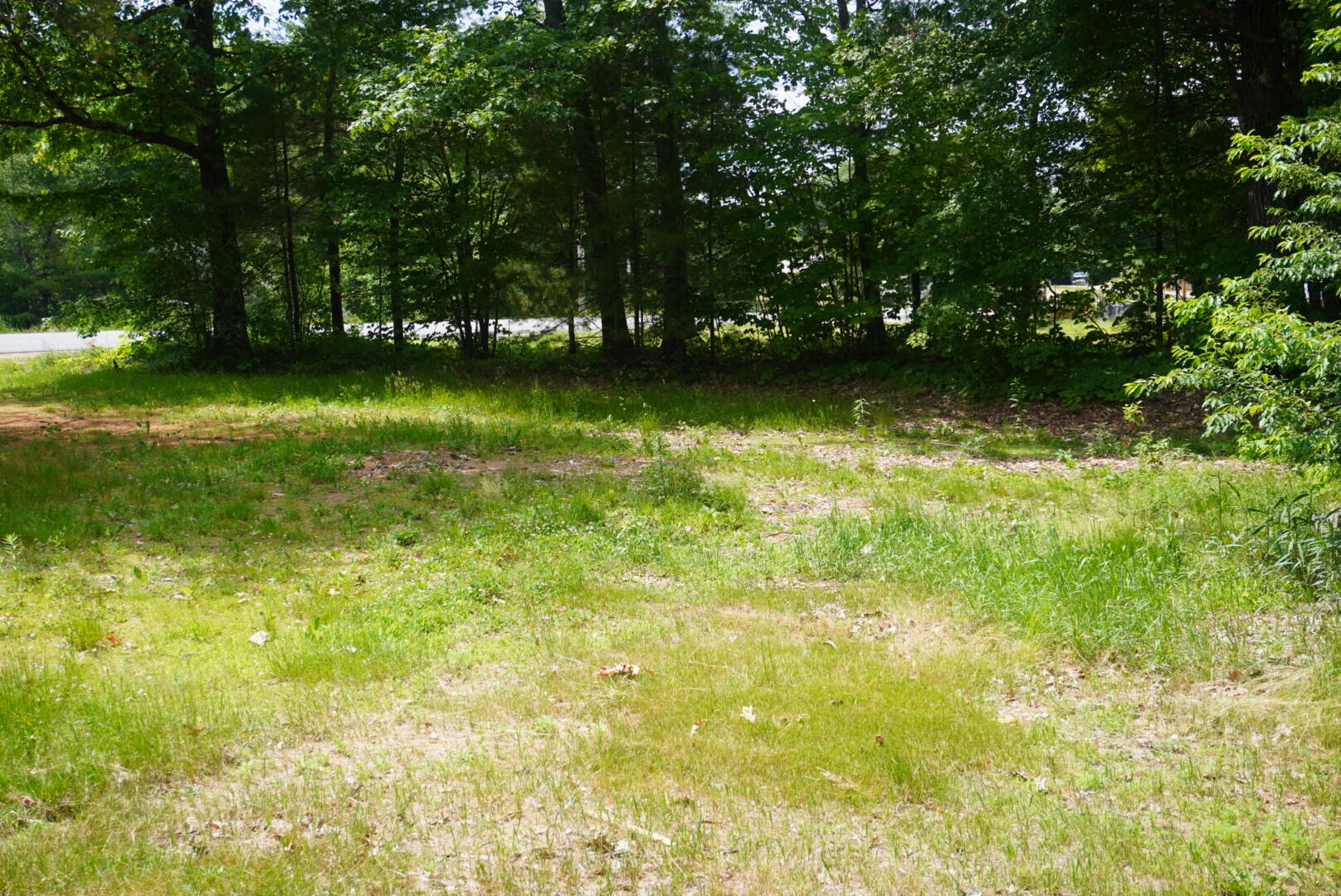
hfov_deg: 46.4
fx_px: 1566
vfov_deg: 31.9
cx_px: 670
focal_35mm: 42
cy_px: 448
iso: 100
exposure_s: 1/320
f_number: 5.6
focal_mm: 28
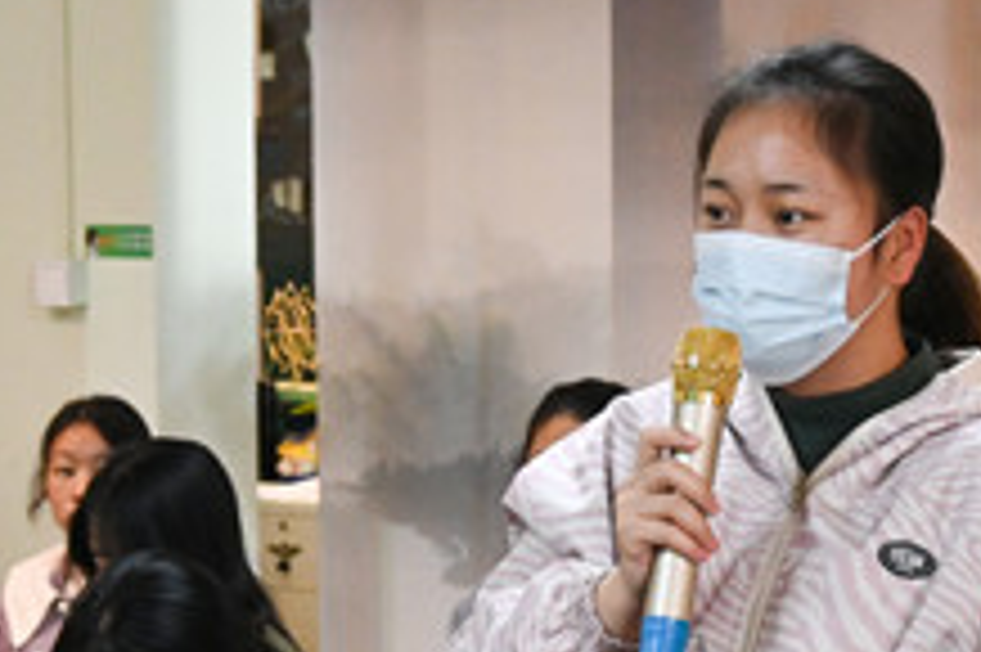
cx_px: 675
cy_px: 499
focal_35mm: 139
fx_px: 3778
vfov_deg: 9.9
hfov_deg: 14.8
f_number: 5
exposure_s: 1/125
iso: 2500
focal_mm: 31.5
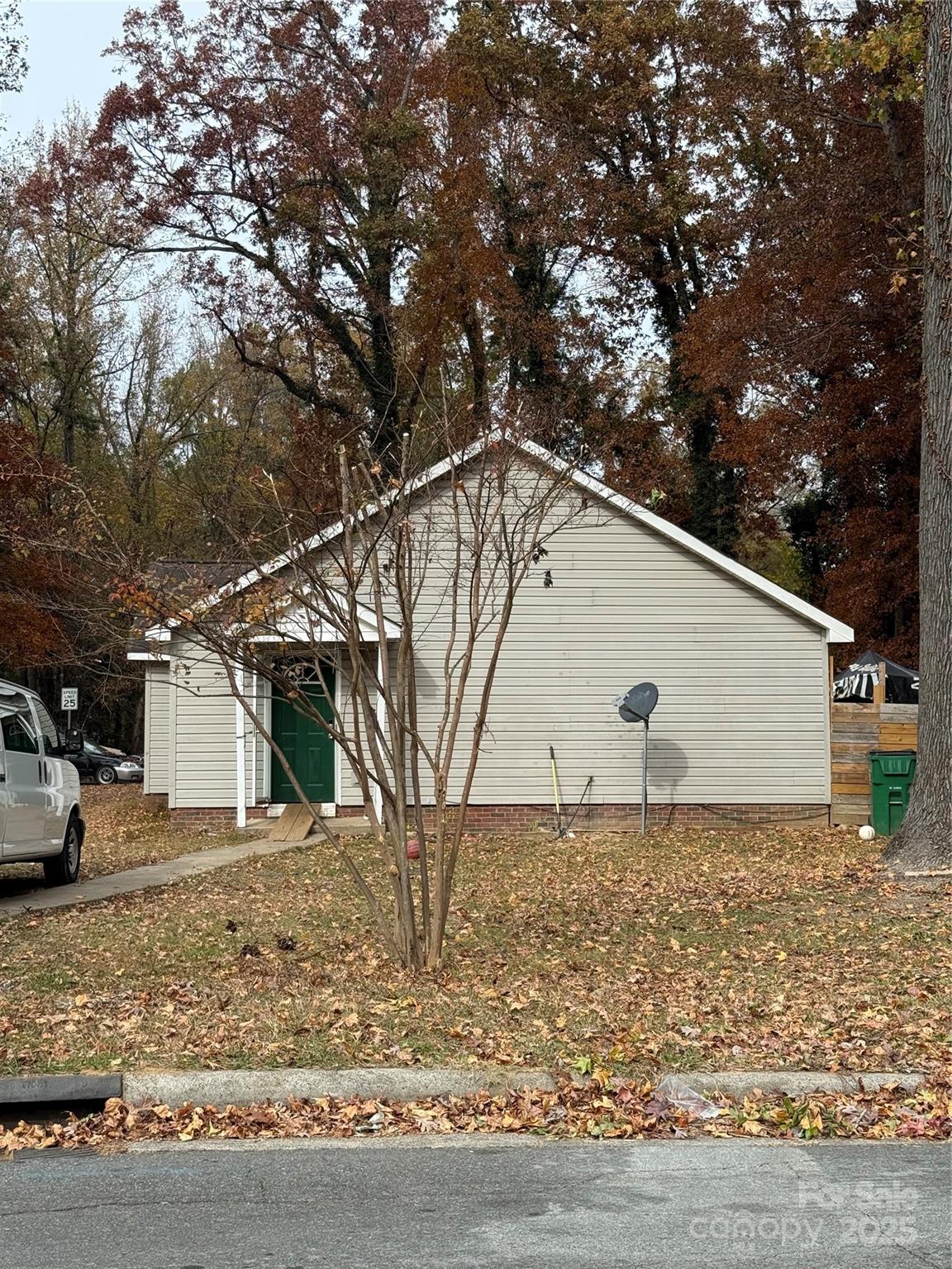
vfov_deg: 39.7
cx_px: 476
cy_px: 634
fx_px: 1760
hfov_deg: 30.3
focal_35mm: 48
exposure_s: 1/1795
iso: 64
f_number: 1.78
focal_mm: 6.76
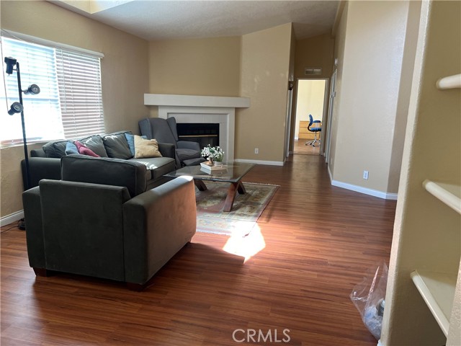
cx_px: 230
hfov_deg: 67.3
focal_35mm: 26
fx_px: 346
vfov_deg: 53.1
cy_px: 173
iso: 125
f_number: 1.5
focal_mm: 5.7
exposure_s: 1/111
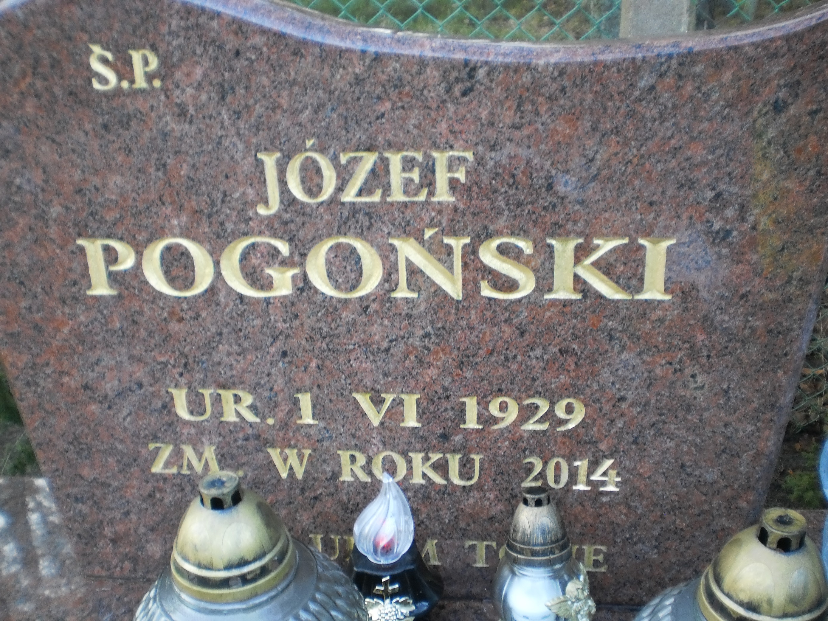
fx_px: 861
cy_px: 310
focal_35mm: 36
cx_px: 414
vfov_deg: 39.7
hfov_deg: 51.4
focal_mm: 6.3
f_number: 3.1
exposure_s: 1/30
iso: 100
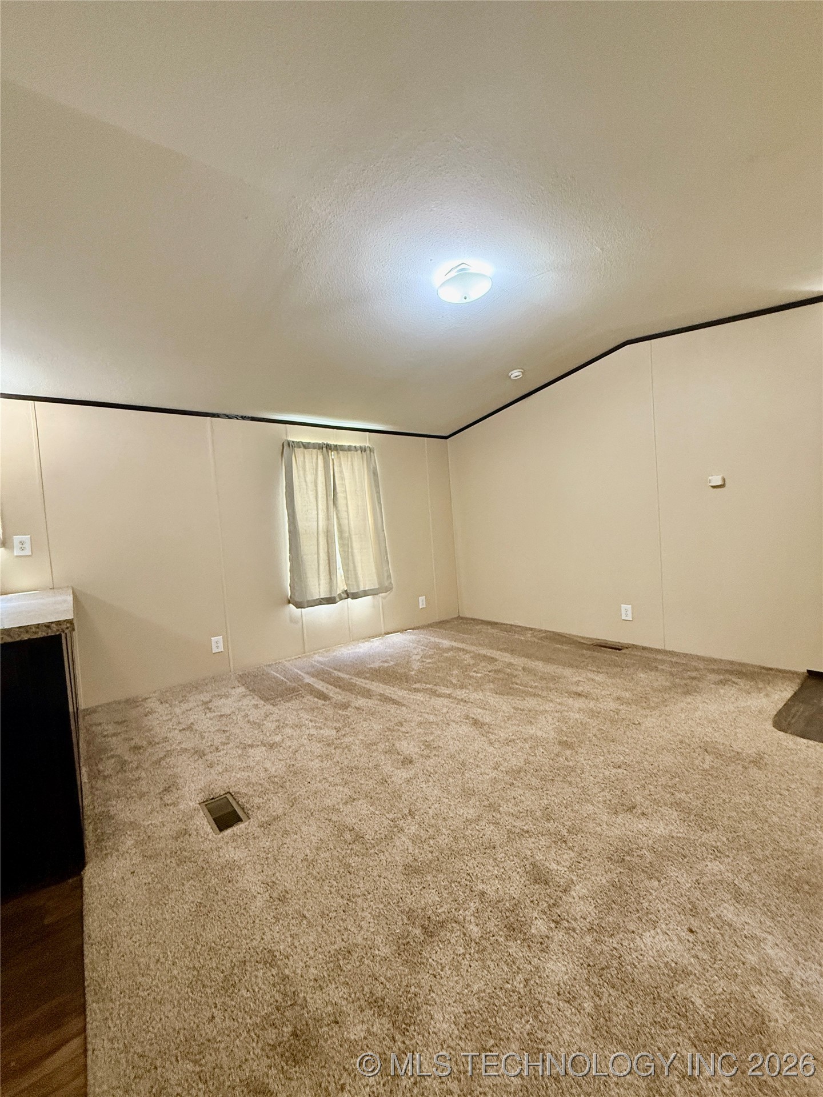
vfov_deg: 102.1
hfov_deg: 85.7
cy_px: 548
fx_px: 444
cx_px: 412
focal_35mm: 14
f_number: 2.2
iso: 400
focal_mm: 2.22
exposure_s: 1/60
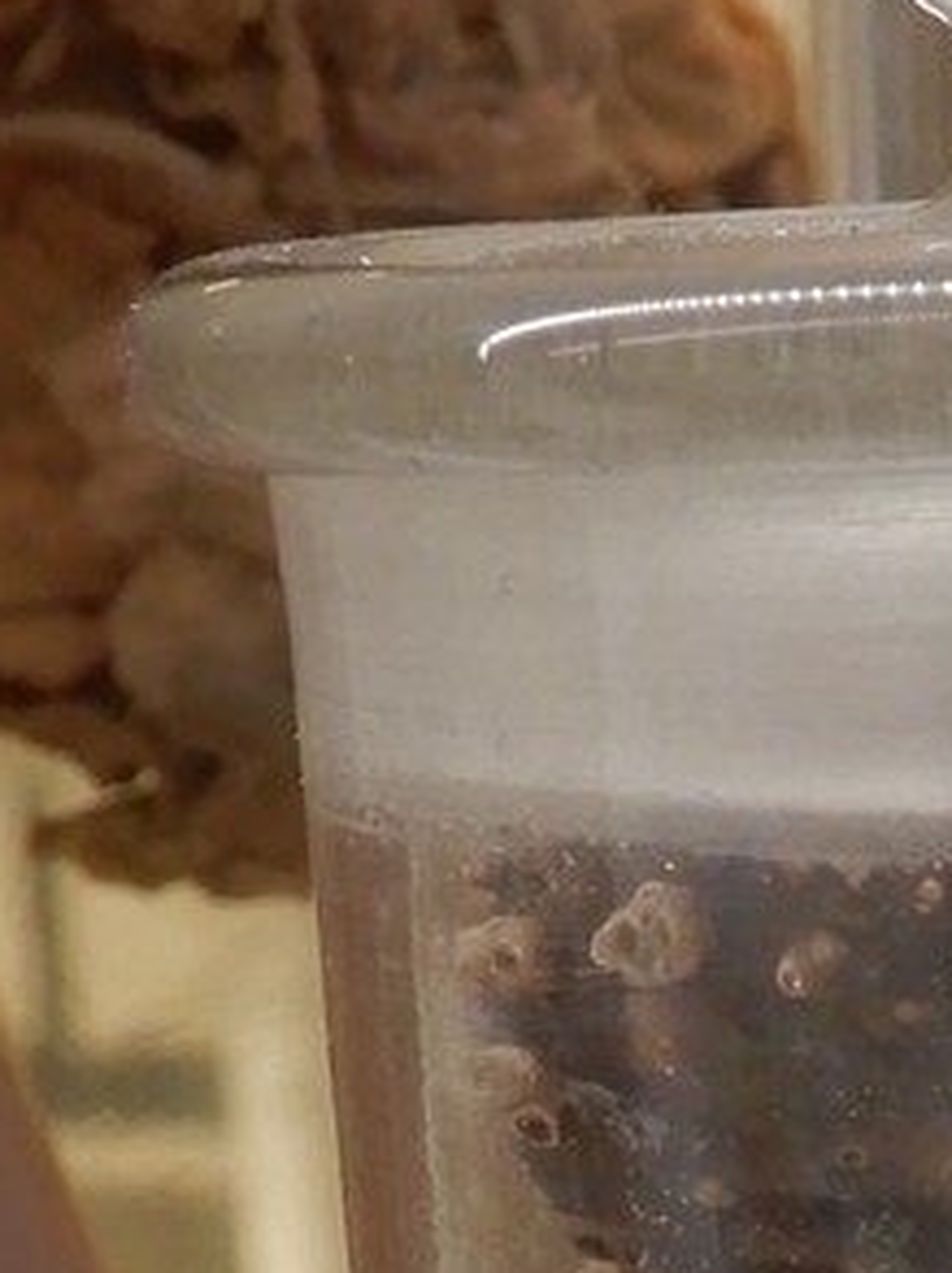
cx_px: 1443
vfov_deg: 10.4
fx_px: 6835
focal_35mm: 186
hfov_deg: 7.8
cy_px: 1747
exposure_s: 1/30
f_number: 4
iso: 200
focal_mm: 7.5
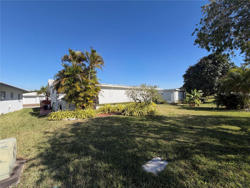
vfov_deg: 85.7
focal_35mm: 14
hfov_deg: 102.1
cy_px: 94
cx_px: 125
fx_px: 101
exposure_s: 1/770
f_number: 2.2
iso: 25
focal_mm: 2.22
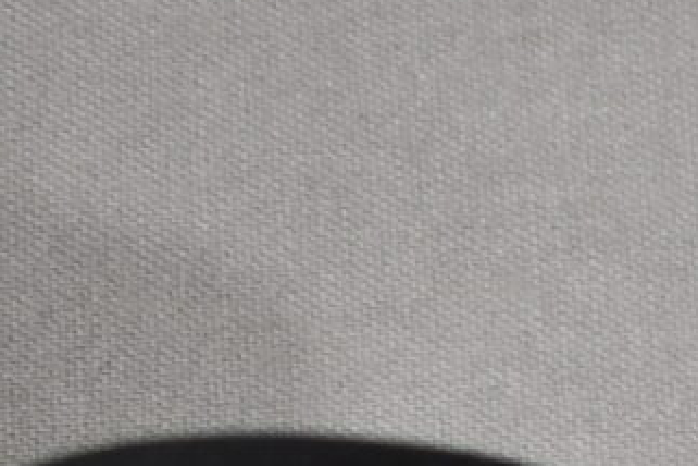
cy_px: 1408
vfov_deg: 5.9
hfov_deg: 8.7
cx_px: 1668
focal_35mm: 215
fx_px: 4168
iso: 720
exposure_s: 1/250
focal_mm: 18
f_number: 3.5
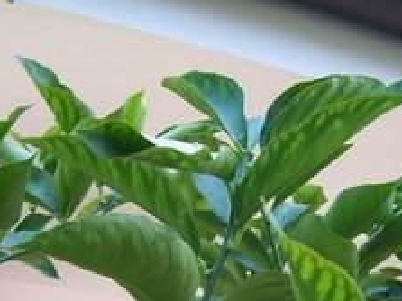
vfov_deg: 23.5
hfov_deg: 31.6
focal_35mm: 61
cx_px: 242
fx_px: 708
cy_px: 256
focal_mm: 5.6
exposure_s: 1/180
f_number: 2.7
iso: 80
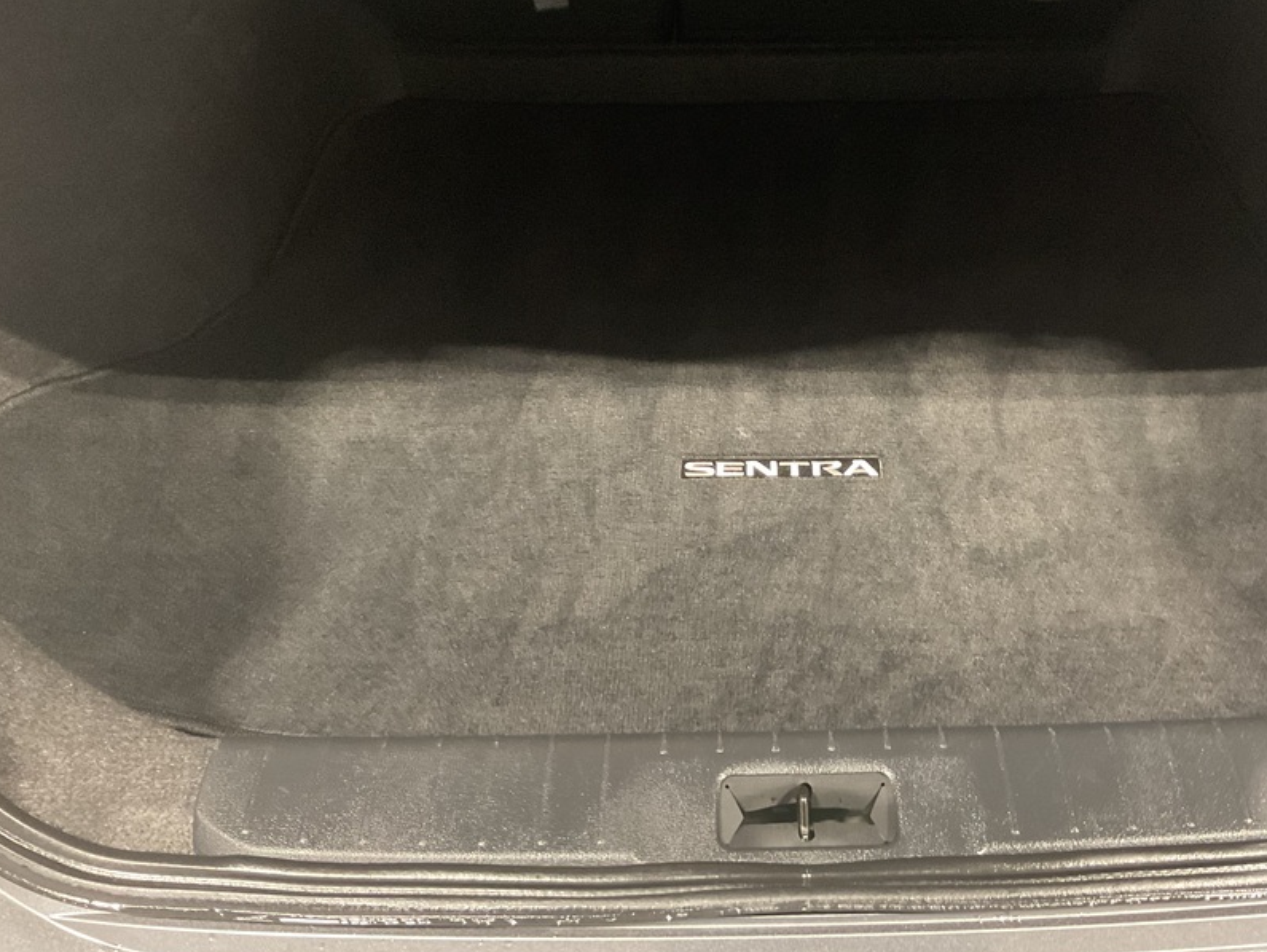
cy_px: 415
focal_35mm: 35
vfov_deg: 40.7
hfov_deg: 52.3
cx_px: 751
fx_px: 1282
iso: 500
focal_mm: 3
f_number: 1.8
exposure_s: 1/30
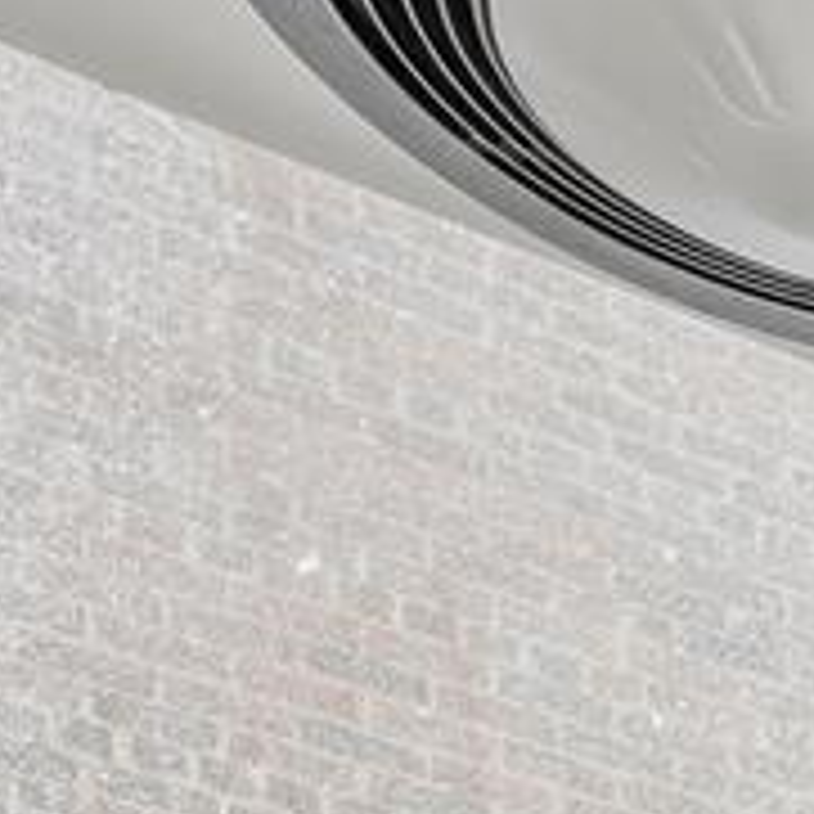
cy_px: 2788
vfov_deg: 9.1
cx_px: 2411
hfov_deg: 10.1
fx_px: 3472
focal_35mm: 130
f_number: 8
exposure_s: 1/4
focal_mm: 14.5
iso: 320
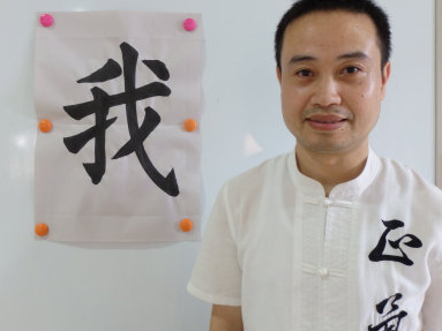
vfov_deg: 44.0
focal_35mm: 32
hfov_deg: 56.8
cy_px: 139
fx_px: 408
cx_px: 217
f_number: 3
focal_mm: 4.5
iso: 400
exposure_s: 1/30
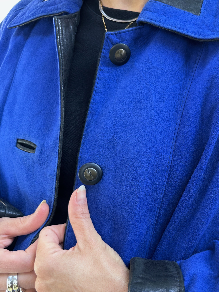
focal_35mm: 36
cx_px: 163
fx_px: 304
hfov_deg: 38.7
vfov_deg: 51.3
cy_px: 152
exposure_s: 1/100
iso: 64
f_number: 1.78
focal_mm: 6.86
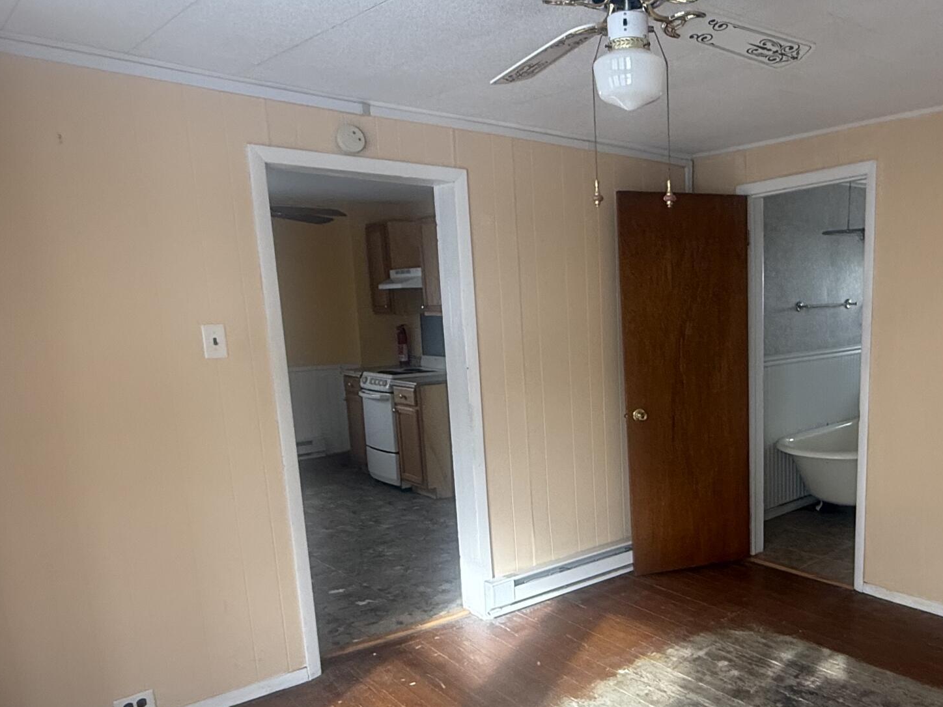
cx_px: 658
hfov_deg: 59.6
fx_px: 790
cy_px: 437
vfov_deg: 47.8
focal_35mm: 29
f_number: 2.2
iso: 160
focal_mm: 2.22
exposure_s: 1/99
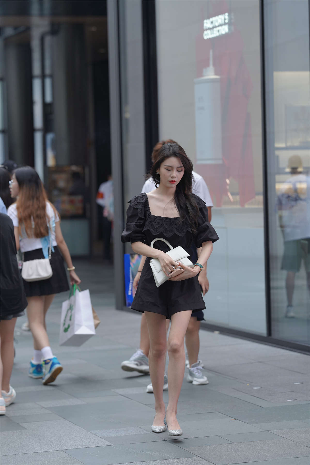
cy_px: 232
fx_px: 1744
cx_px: 155
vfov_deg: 15.2
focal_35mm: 135
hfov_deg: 10.2
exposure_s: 1/640
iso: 500
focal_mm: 135
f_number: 3.5
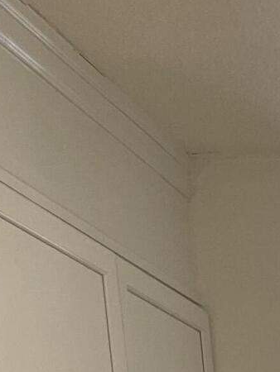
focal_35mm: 133
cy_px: 923
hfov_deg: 9.9
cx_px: 665
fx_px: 1433
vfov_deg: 11.8
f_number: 1.6
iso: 100
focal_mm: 4.2
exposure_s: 1/120
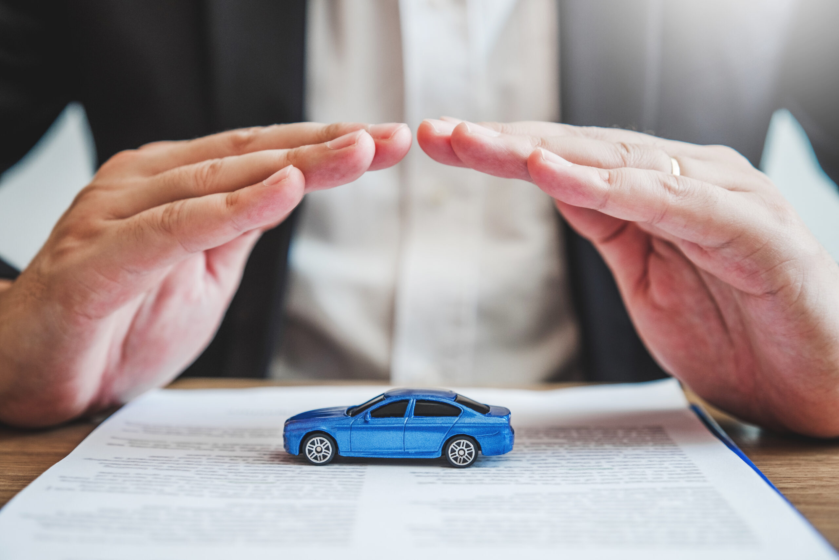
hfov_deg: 34.5
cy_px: 280
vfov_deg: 23.4
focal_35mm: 58
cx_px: 420
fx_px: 1352
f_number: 2.8
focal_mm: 38.8
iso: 320
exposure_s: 1/200
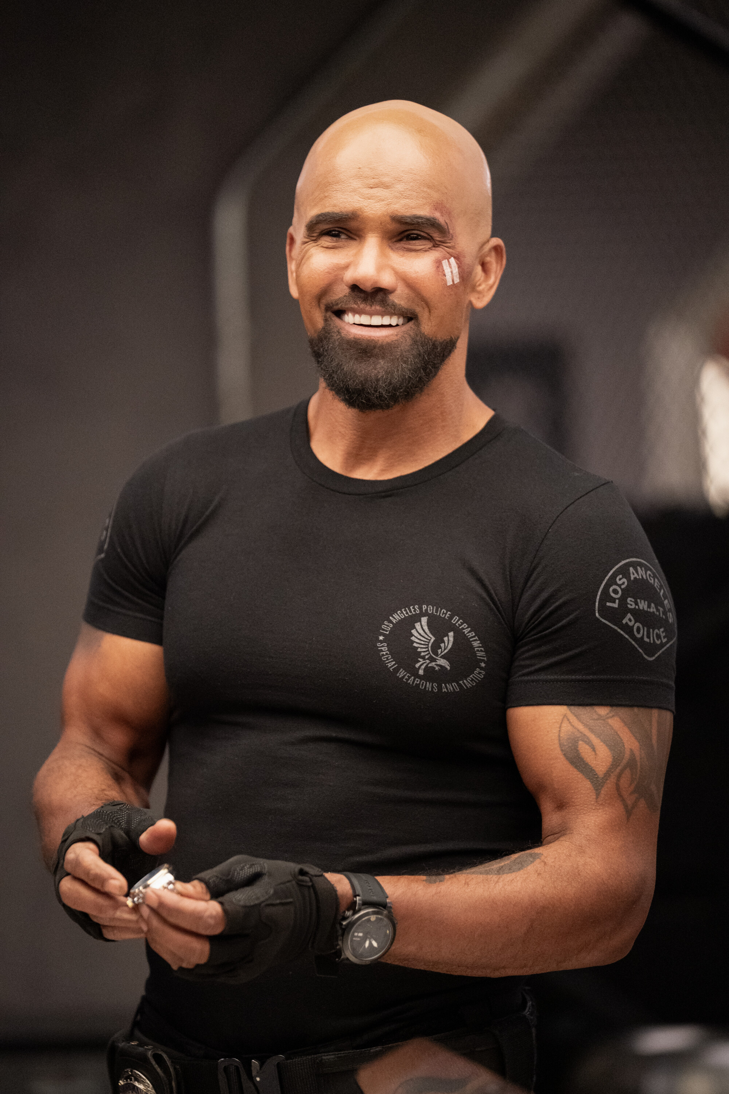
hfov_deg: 7.5
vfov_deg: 11.2
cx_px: 364
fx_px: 5589
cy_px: 547
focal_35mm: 184
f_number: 2.8
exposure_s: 1/400
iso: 10000
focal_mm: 184
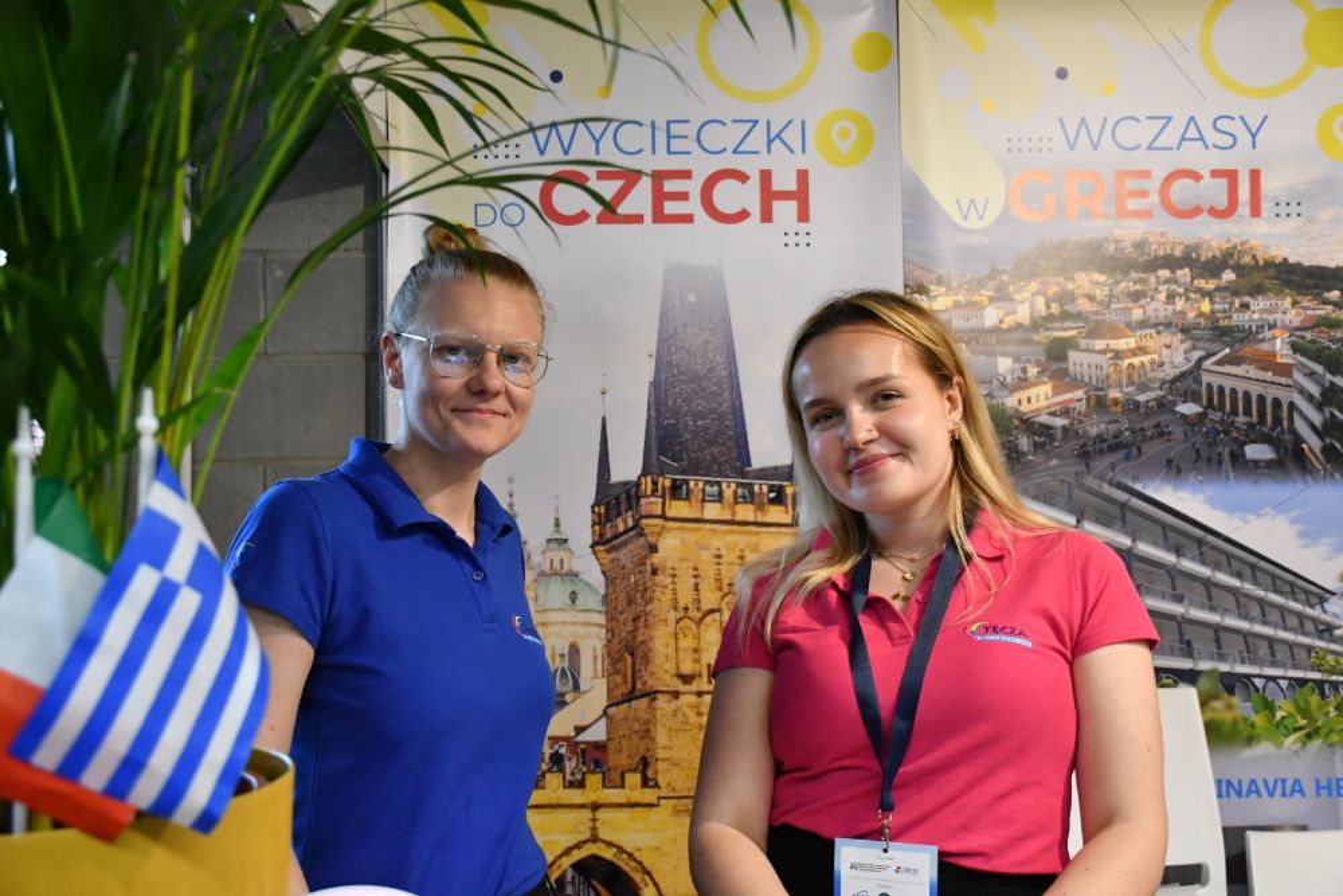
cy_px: 448
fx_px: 1343
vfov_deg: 36.9
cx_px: 672
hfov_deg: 53.1
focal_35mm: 36
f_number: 3.8
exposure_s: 1/250
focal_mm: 24
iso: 2800
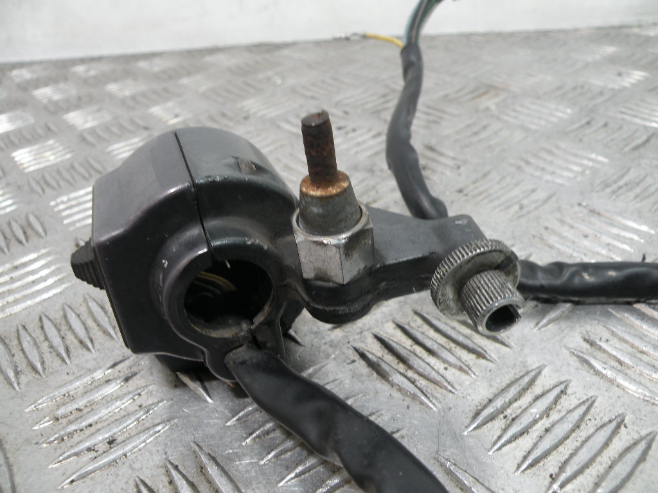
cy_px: 246
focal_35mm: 27
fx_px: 513
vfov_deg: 51.4
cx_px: 329
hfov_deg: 65.3
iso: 78
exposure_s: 1/61.3
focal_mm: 4.7
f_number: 2.8
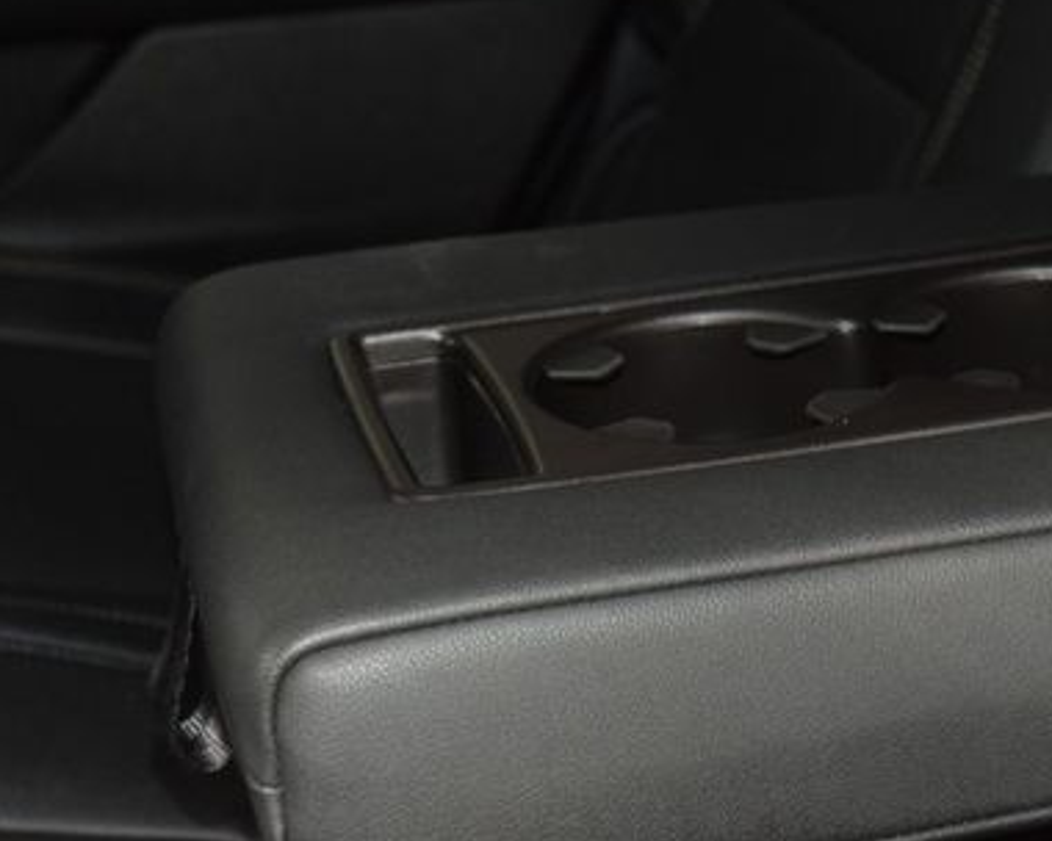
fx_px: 2802
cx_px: 698
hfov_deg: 21.2
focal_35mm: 90
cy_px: 463
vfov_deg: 17.1
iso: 2000
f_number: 4.2
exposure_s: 1/15
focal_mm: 38
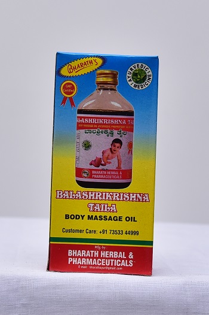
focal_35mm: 38
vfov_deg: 50.7
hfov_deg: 35.0
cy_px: 158
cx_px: 104
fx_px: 331
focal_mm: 38
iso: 1250
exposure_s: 1/160
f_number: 4.5
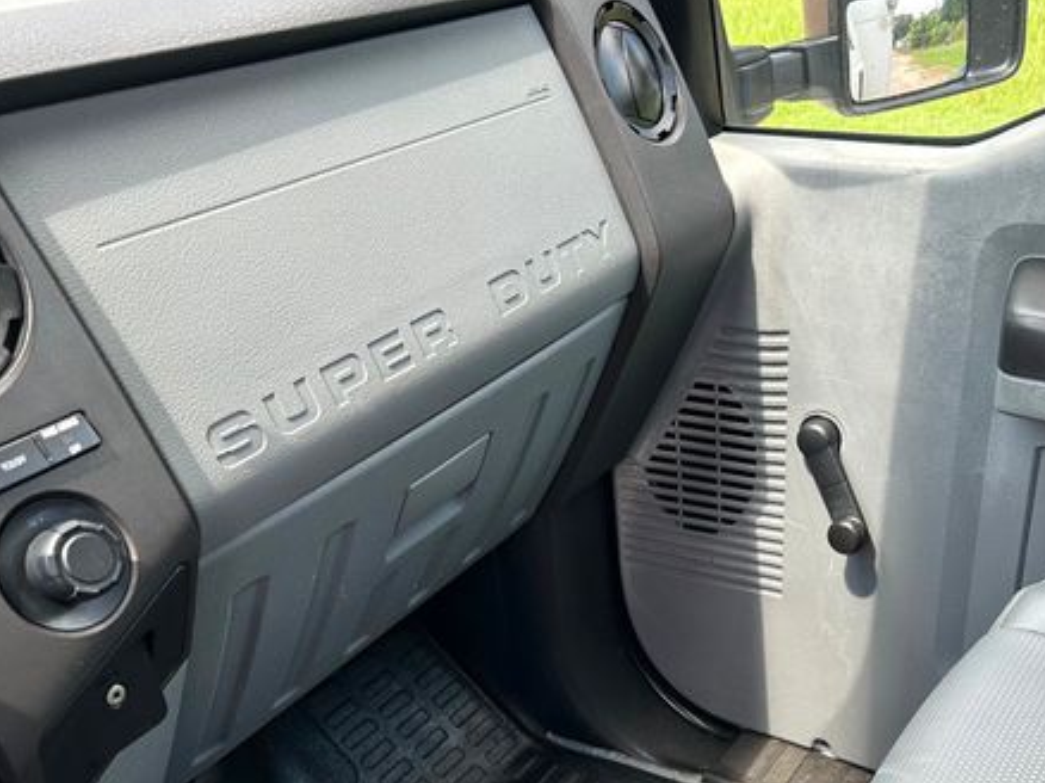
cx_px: 675
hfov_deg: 48.4
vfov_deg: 37.0
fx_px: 1147
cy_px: 556
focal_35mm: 38
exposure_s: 1/127
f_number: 1.5
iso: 32
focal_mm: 5.7
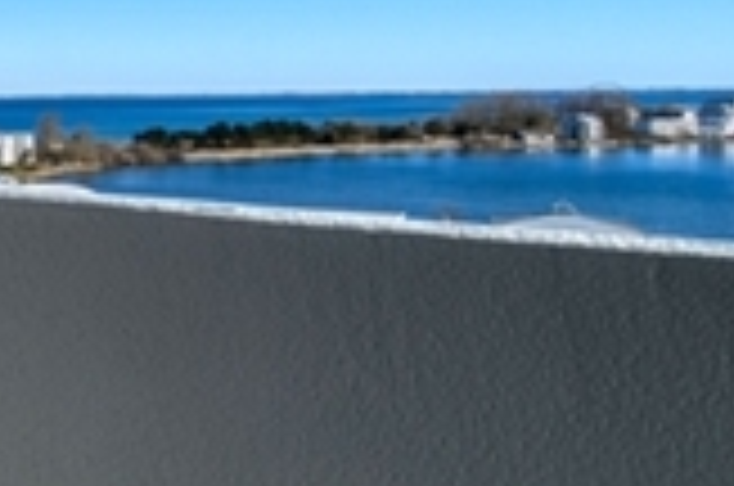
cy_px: 88
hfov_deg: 25.5
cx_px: -369
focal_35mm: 59
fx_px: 1201
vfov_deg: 22.5
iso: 100
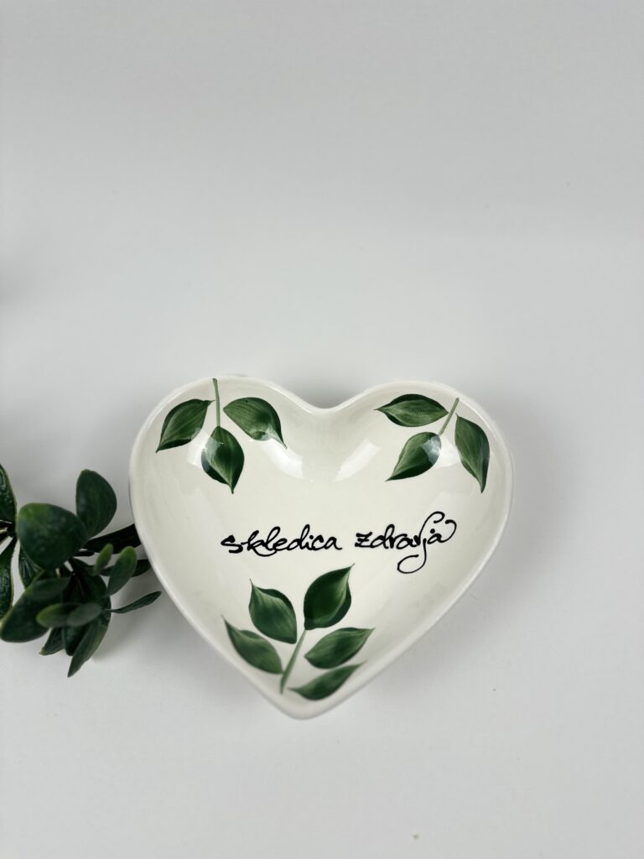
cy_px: 430
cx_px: 322
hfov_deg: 56.8
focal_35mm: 24
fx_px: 595
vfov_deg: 71.6
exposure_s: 1/196
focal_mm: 6.86
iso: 64
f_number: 1.78
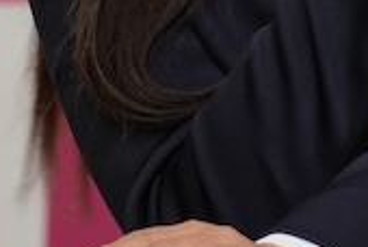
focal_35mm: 1804
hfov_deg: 1.1
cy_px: -406
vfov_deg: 0.8
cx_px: 600
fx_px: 18473
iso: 2500
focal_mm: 300
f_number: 6.3
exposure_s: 1/100
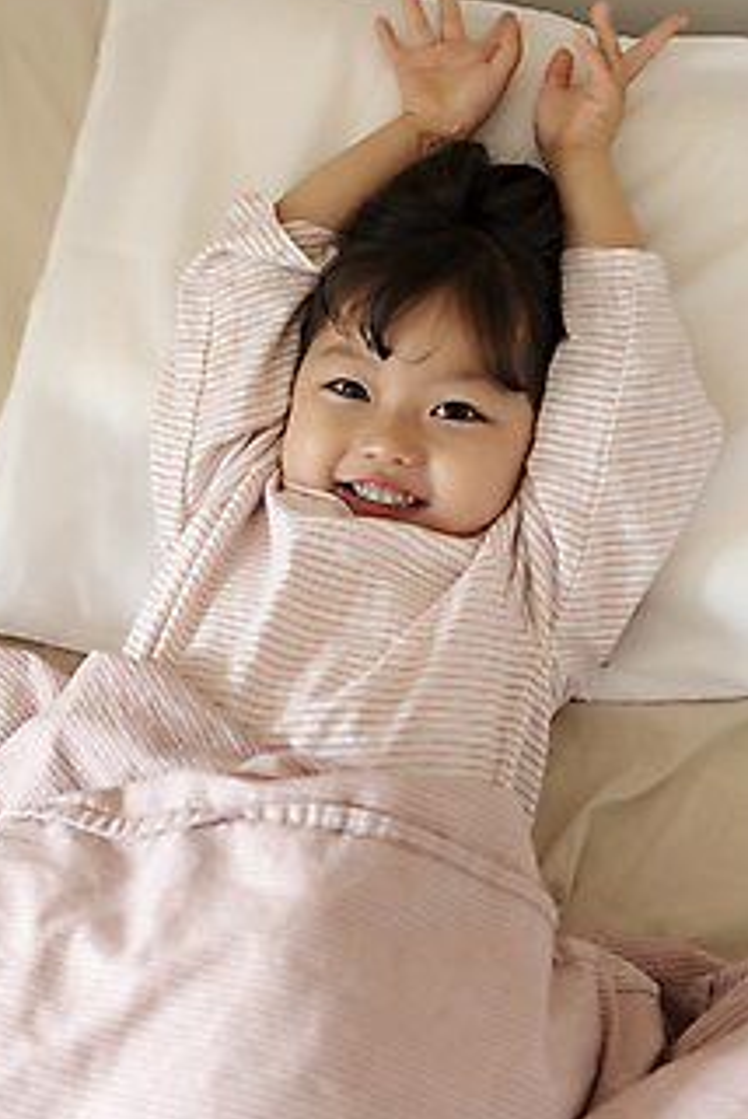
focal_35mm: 65
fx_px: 2021
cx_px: 306
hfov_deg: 20.9
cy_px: 483
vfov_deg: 30.9
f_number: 2.8
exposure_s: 1/80
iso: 400
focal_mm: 52
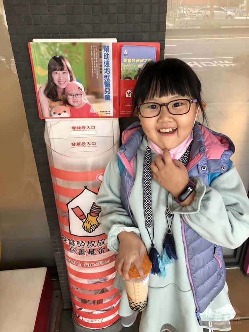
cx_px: 124
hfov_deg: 49.7
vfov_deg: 63.5
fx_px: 269
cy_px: 166
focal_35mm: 28
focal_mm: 3.99
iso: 50
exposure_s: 1/15
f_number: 1.8
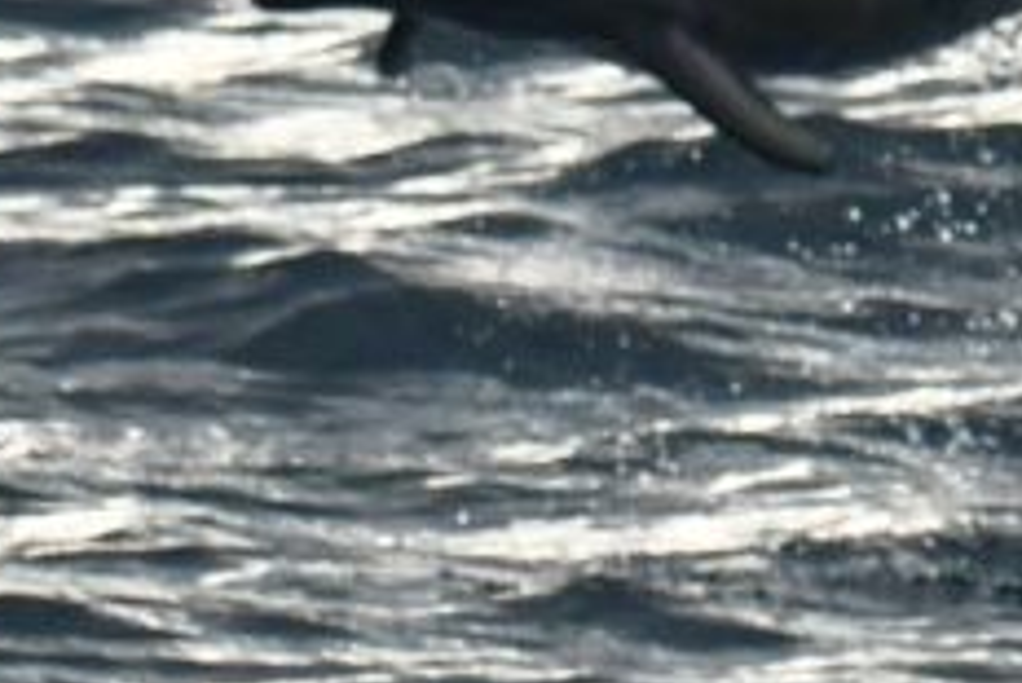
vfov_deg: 1.2
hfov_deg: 1.8
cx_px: 1696
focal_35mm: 1170
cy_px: 77
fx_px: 33234
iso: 1250
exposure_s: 1/8000
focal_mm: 340
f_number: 6
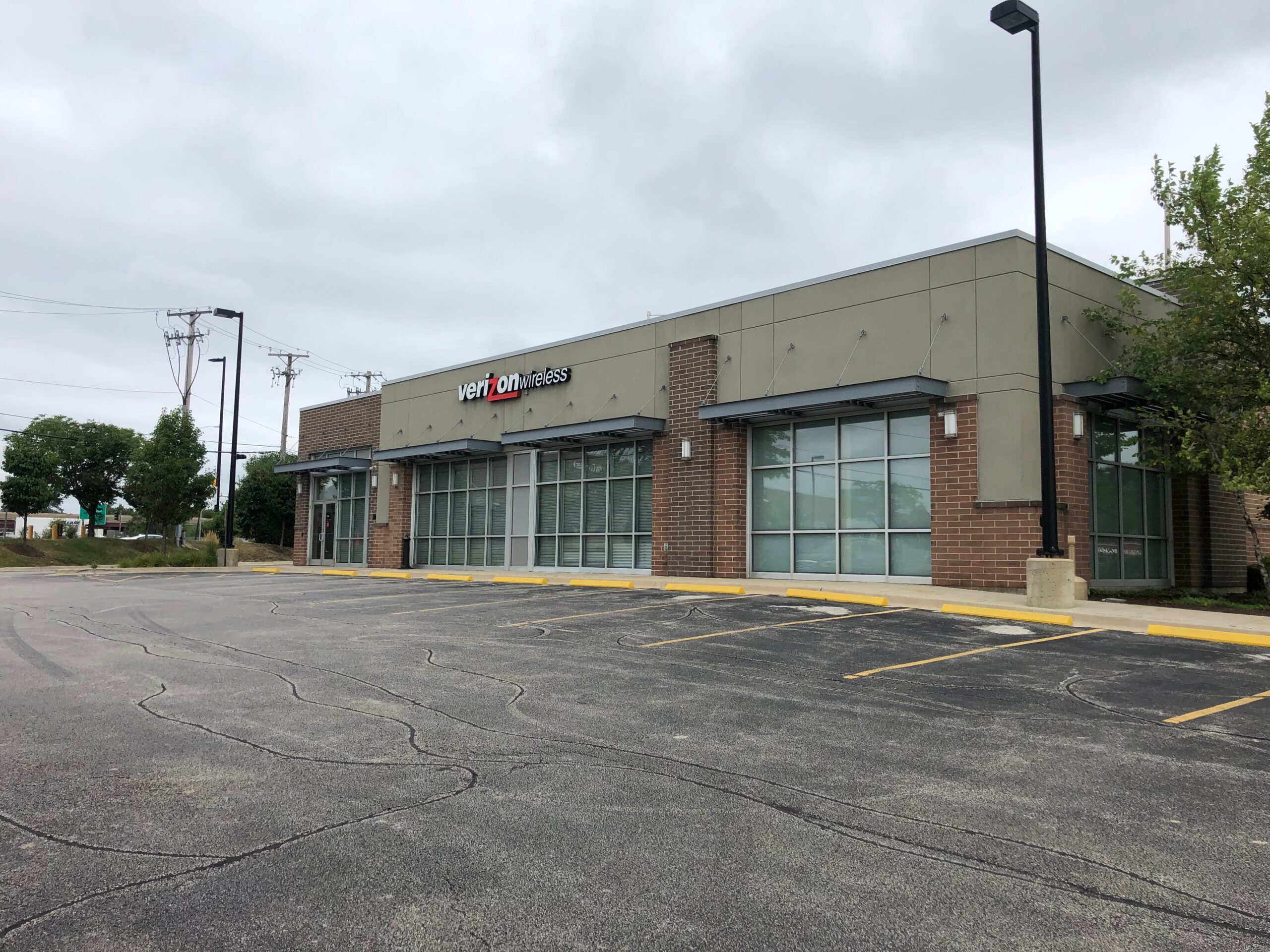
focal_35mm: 28
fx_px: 1027
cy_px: 476
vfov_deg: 49.7
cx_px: 635
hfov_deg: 63.4
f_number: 1.8
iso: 20
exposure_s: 1/2000
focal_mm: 4
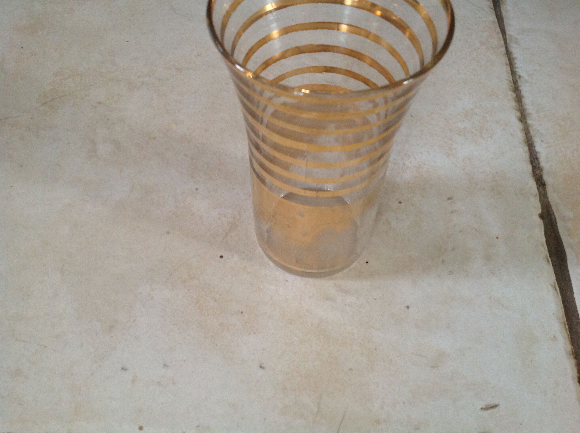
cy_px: 216
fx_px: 586
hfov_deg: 52.7
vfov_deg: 40.6
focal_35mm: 35
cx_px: 290
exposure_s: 1/15
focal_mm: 4.28
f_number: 2.4
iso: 250
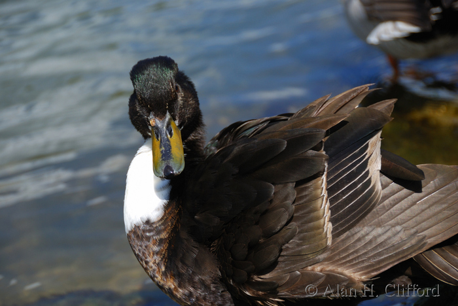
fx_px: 2005
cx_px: 229
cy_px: 153
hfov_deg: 13.0
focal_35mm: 158
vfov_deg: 8.7
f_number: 6.3
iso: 100
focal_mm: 105
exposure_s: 1/320
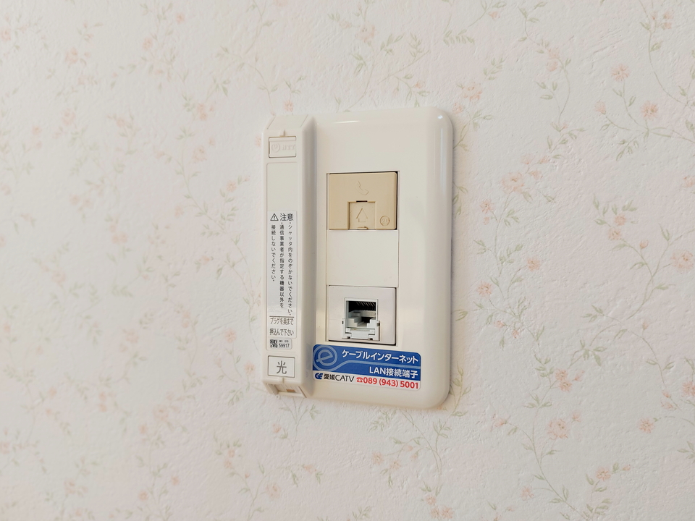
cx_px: 348
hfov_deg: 71.6
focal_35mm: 24
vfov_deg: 56.8
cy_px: 260
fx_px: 482
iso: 32
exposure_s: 1/120
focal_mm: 5.23
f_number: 1.8
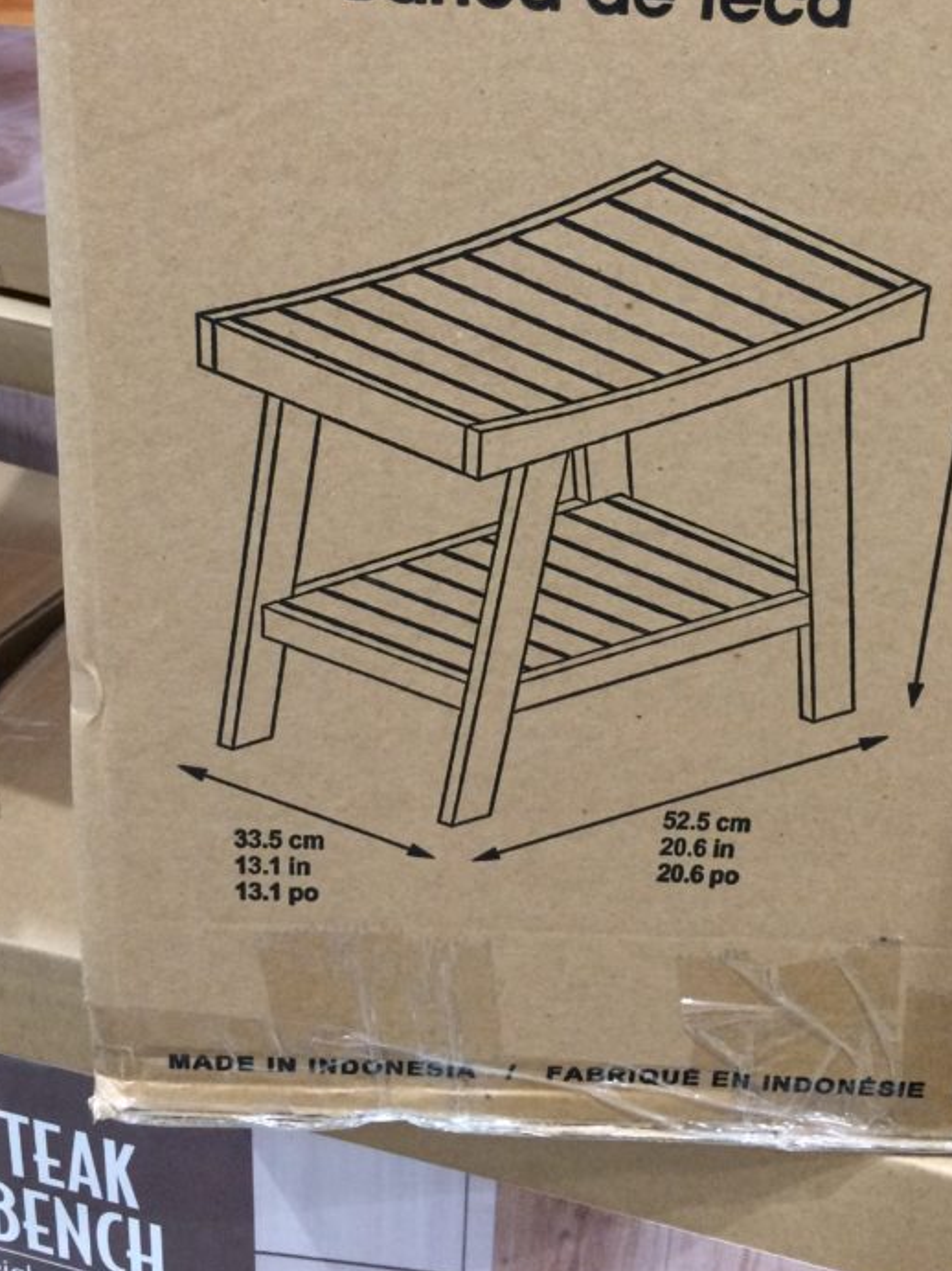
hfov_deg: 33.5
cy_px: 348
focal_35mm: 43
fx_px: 1577
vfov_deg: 42.7
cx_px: 577
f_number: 2.2
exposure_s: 1/30
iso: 200
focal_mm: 4.15
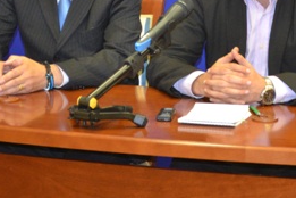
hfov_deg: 10.8
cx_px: 187
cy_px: -11
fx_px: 1570
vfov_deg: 7.2
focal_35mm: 191
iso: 2200
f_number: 5.6
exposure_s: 1/60
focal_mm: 52
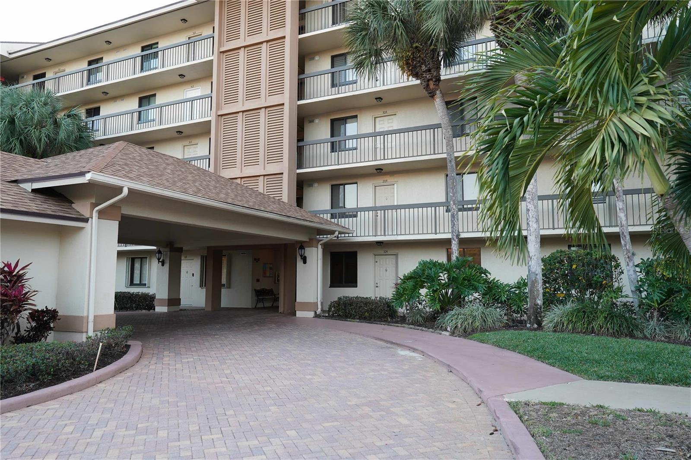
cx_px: 346
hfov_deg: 67.4
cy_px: 230
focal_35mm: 27
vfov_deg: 47.9
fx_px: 518
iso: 500
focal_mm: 27
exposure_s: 1/160
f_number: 4
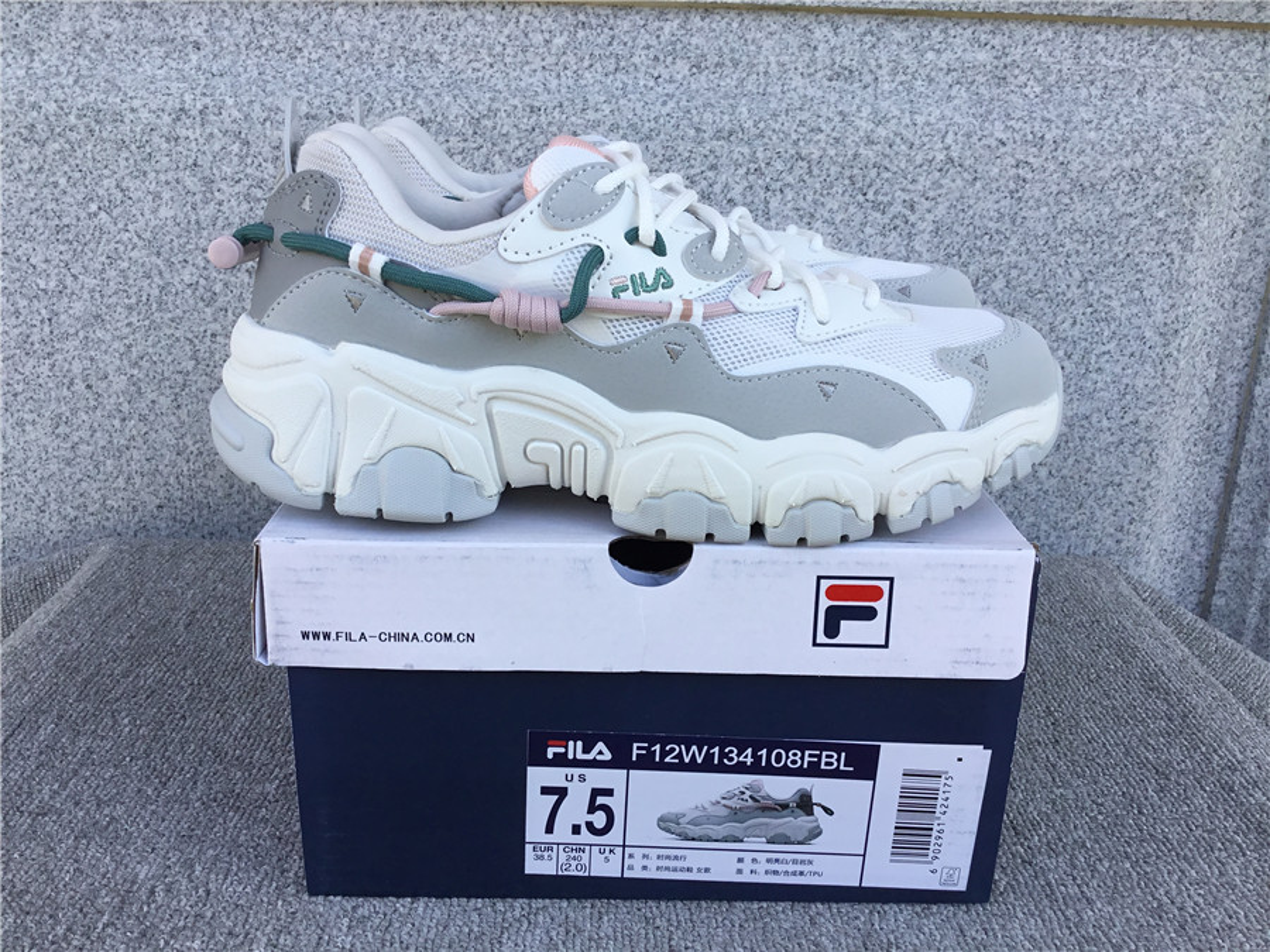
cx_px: 635
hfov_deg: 58.4
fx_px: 1137
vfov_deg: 45.4
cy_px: 476
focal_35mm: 31
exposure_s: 1/384
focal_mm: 3.3
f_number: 2.4
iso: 25
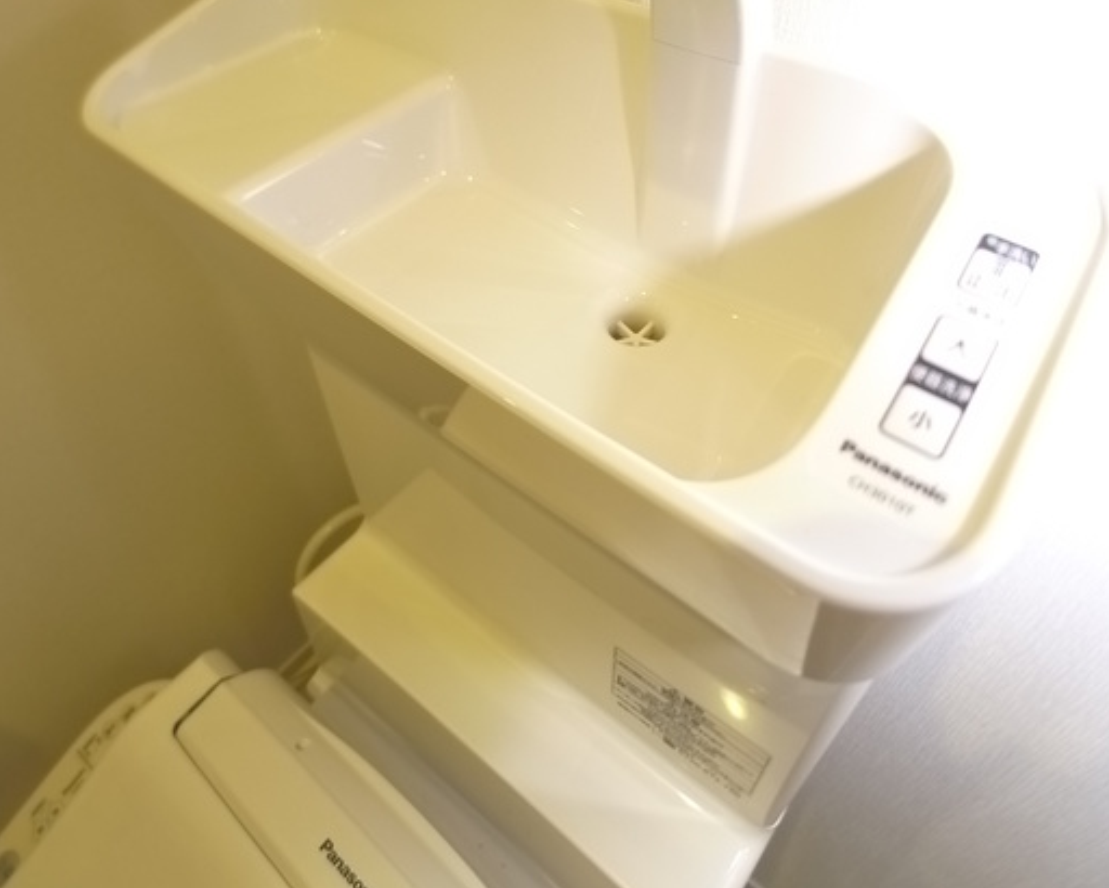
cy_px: 282
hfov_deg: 55.6
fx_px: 1051
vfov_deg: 45.0
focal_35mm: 32
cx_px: 547
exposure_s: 1/30
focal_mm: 5.1
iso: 400
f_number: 2
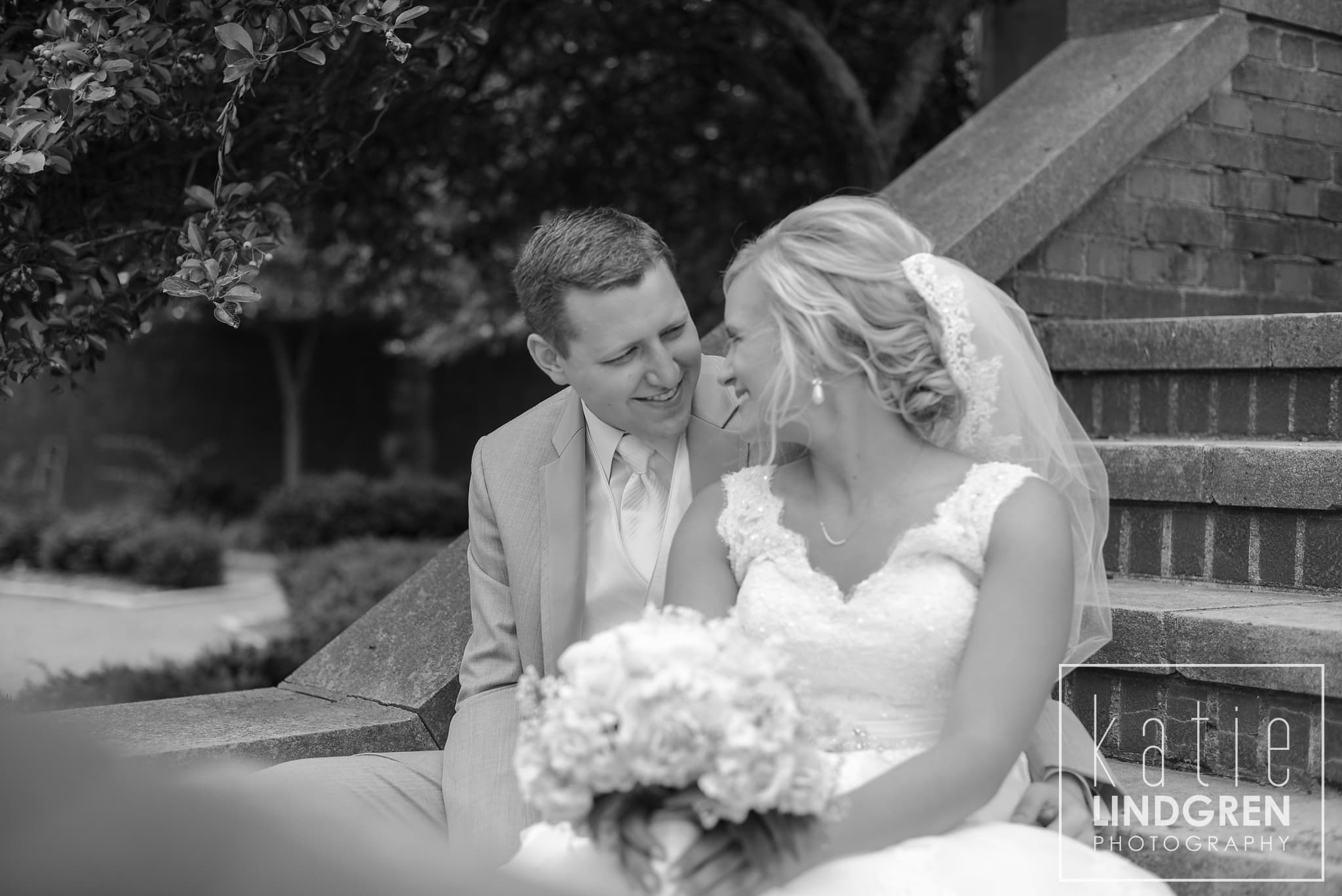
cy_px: 448
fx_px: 1864
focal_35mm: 50
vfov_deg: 27.0
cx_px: 671
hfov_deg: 39.6
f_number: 2.5
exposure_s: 1/4000
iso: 320
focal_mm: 50
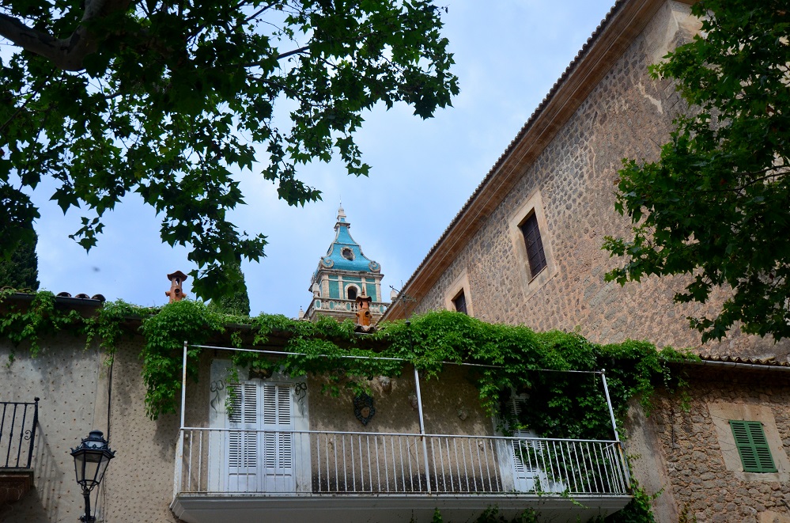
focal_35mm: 36
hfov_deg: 53.2
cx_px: 395
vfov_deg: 36.7
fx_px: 788
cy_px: 262
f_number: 4
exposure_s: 1/8000
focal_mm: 24
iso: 800
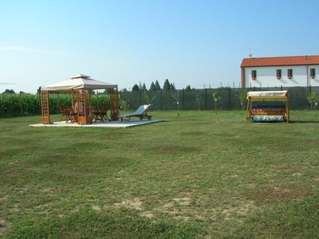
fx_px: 313
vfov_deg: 41.8
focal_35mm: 34
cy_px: 120
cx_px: 160
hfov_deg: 54.0
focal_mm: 5.7
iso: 50
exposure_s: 1/336
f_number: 4.9
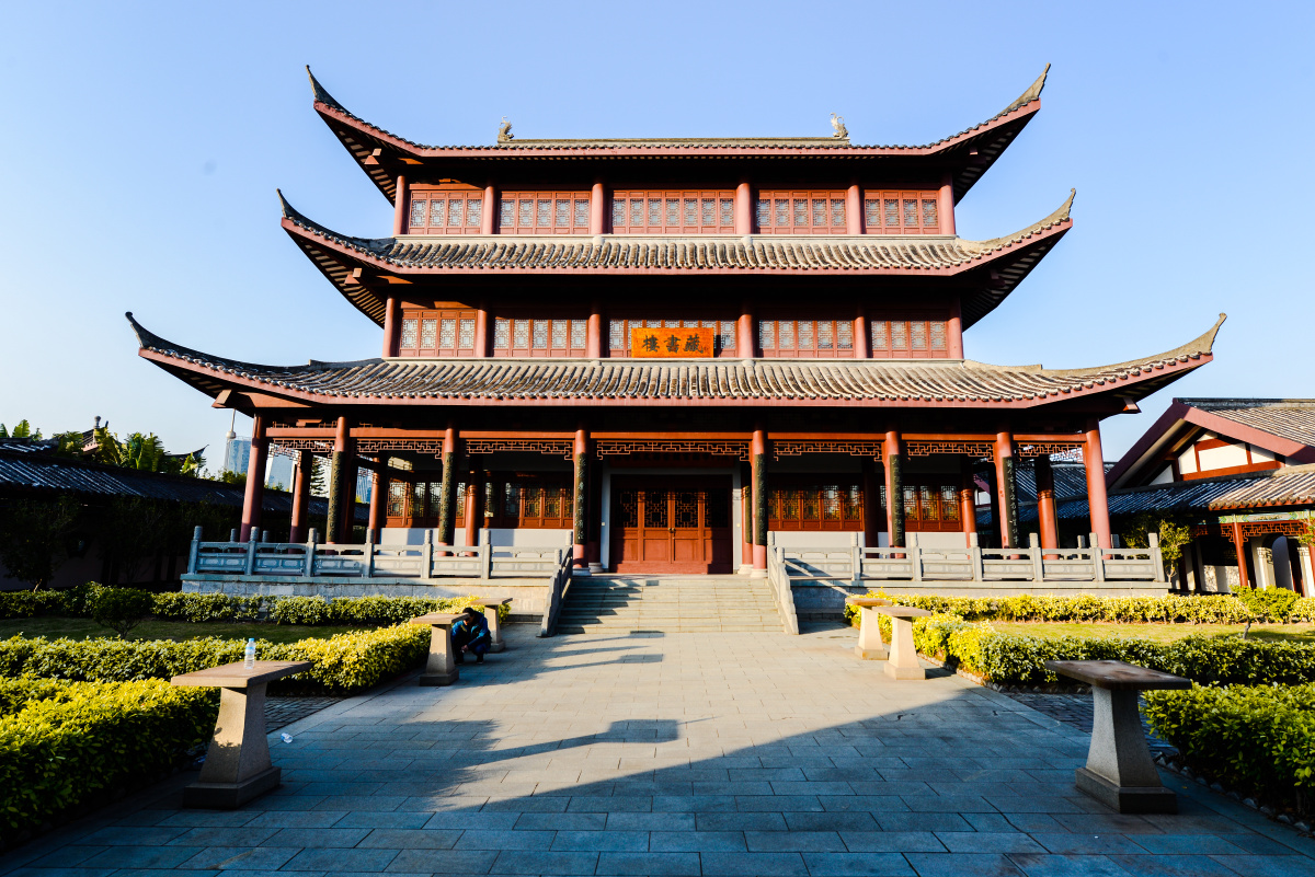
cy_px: 438
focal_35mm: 18
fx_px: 658
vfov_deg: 67.4
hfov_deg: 90.0
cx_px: 658
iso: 125
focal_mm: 18
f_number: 7.1
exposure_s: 1/200
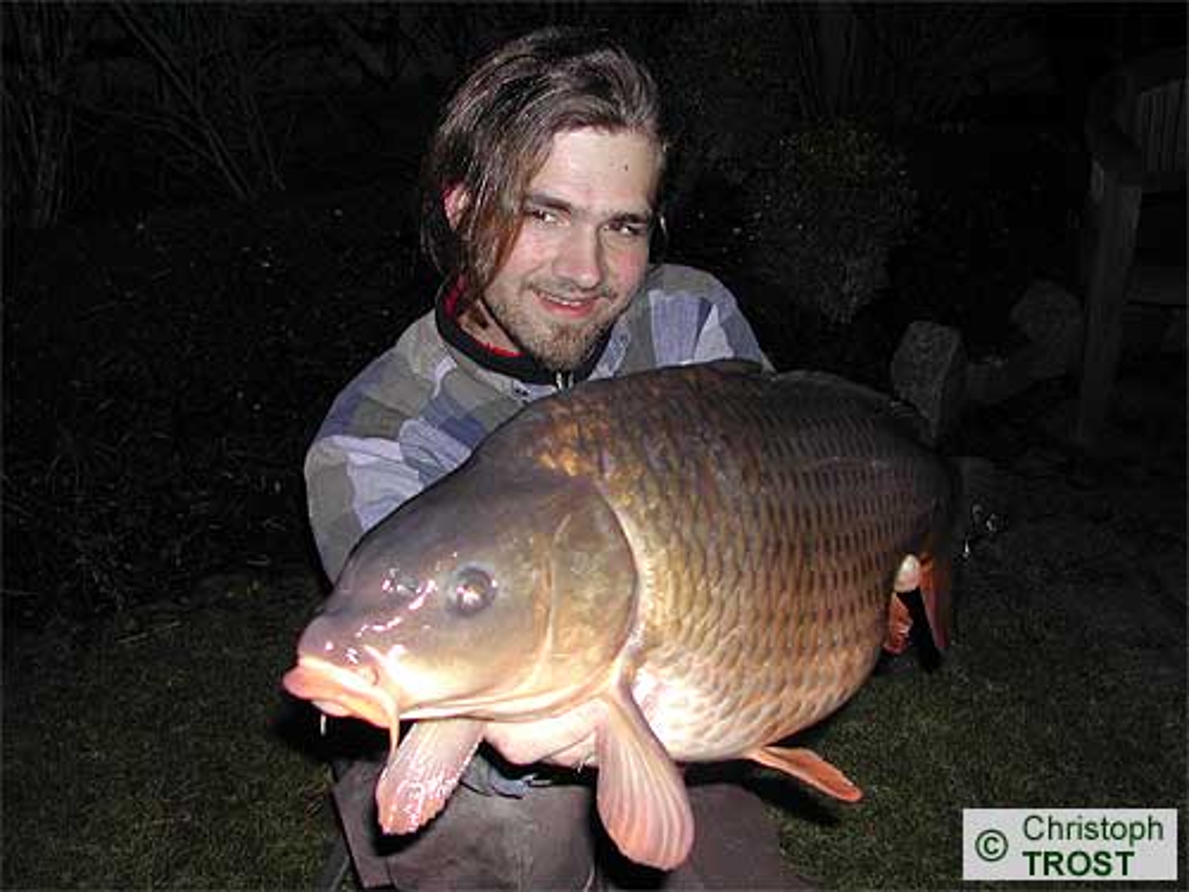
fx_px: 1305
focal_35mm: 38
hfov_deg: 49.0
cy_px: 446
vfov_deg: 37.7
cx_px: 594
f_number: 2.8
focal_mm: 8
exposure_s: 1/60
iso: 100
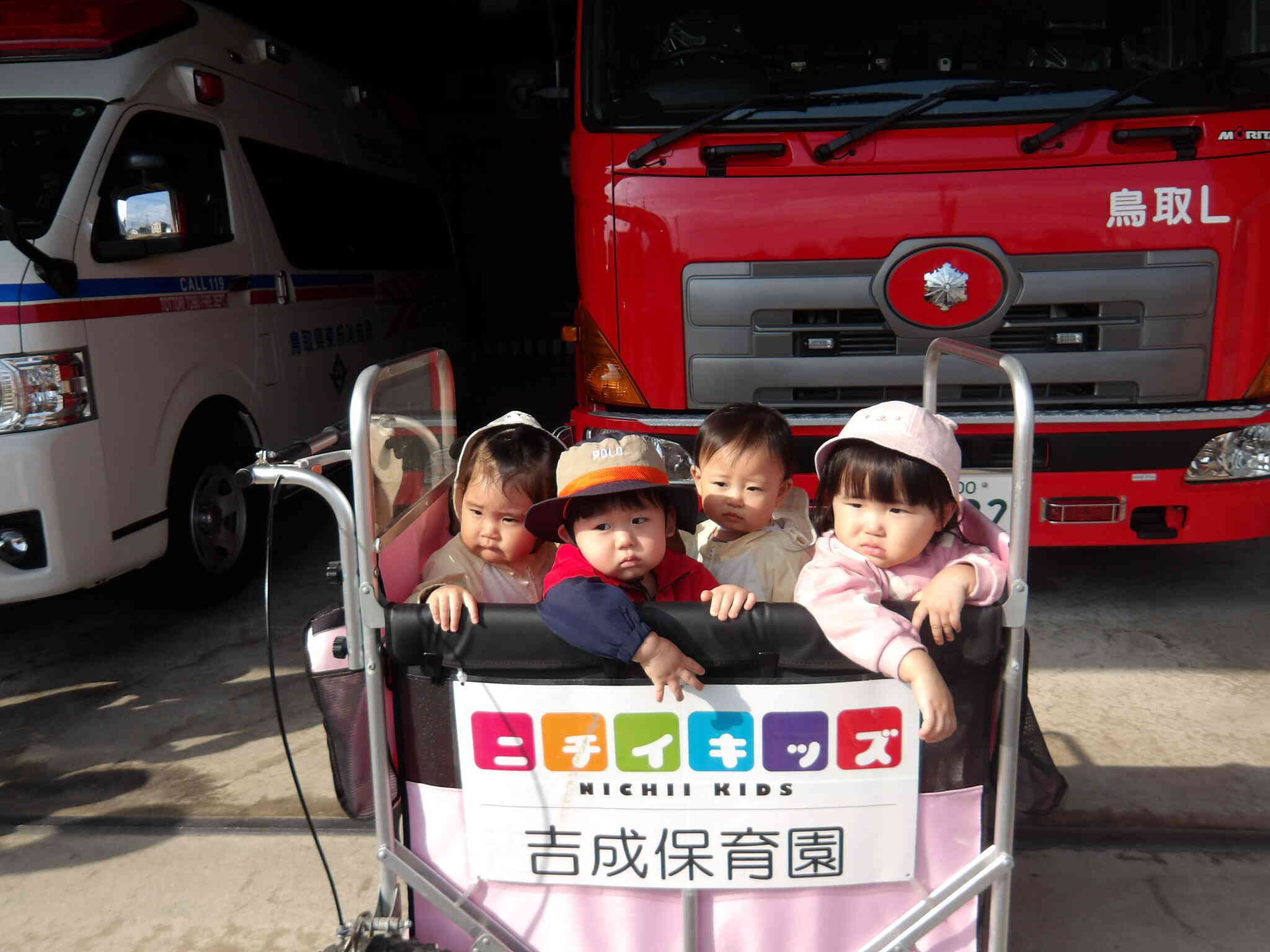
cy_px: 476
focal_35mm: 27
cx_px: 635
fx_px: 991
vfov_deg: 51.4
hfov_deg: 65.3
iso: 100
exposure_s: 1/1049
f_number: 3
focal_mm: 4.9
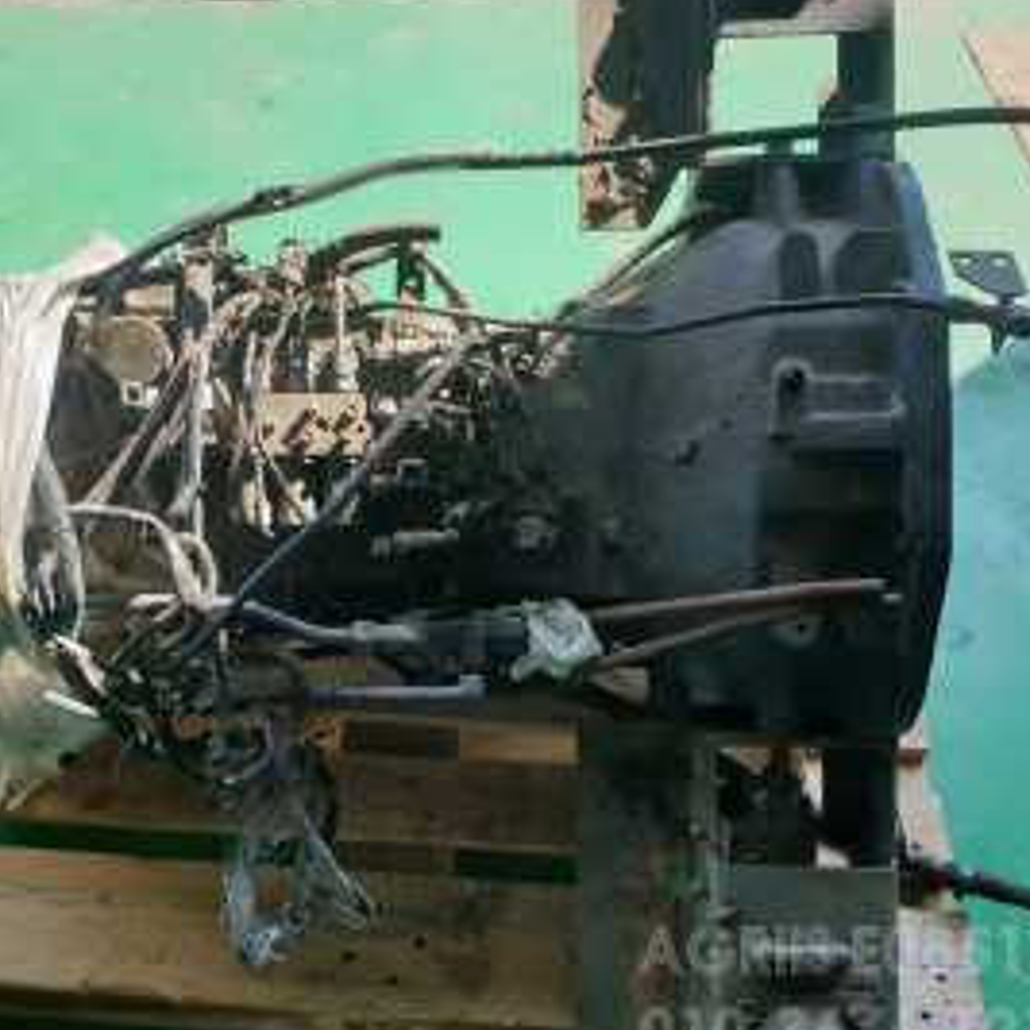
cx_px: 428
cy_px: 532
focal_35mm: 33
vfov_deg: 49.7
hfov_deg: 49.5
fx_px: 1111
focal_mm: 4.3
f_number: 2.4
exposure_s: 1/368
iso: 50
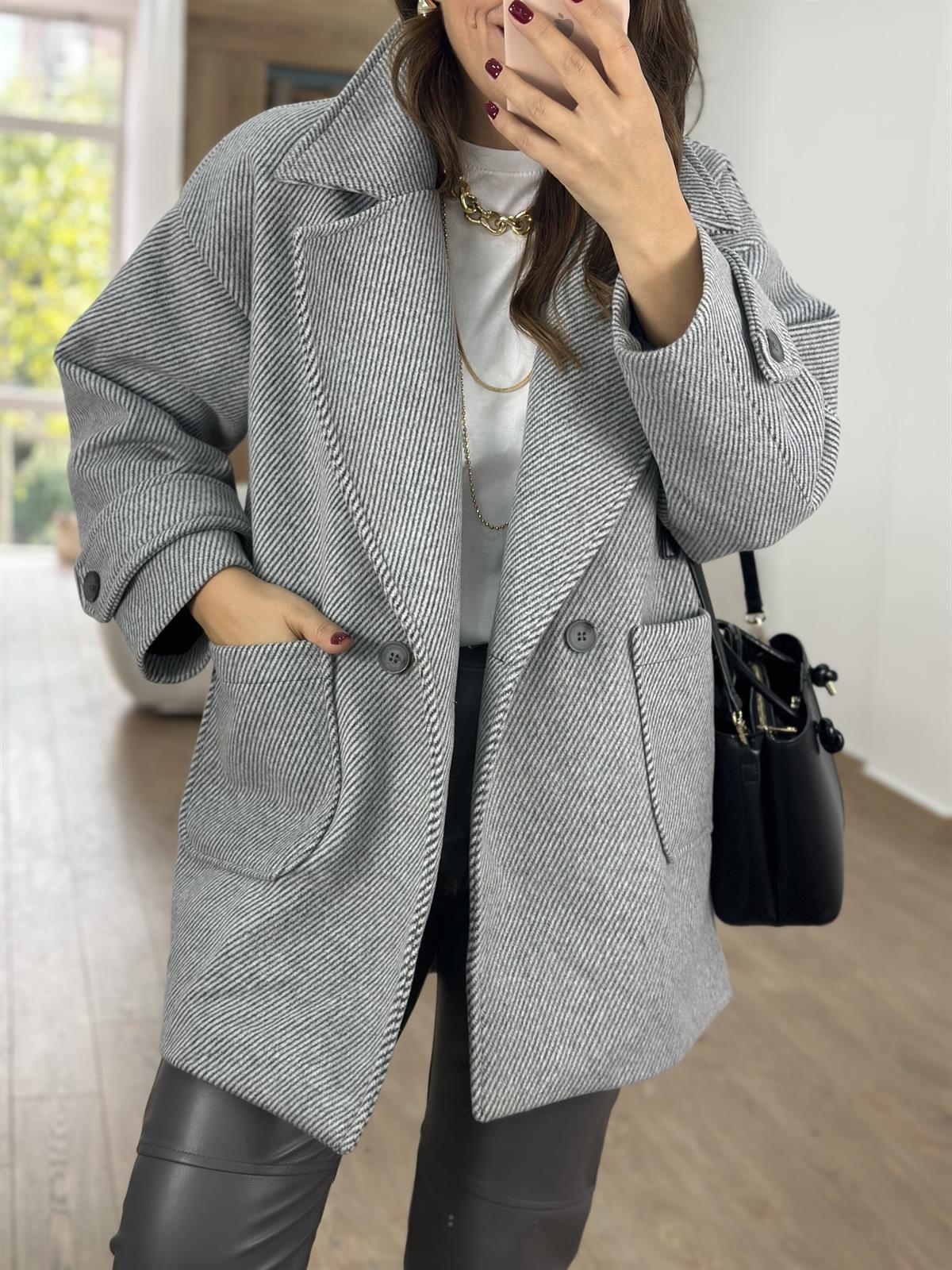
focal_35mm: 48
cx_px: 476
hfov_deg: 30.3
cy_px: 635
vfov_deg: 39.7
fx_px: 1760
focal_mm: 6.86
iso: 80
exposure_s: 1/141
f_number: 1.78
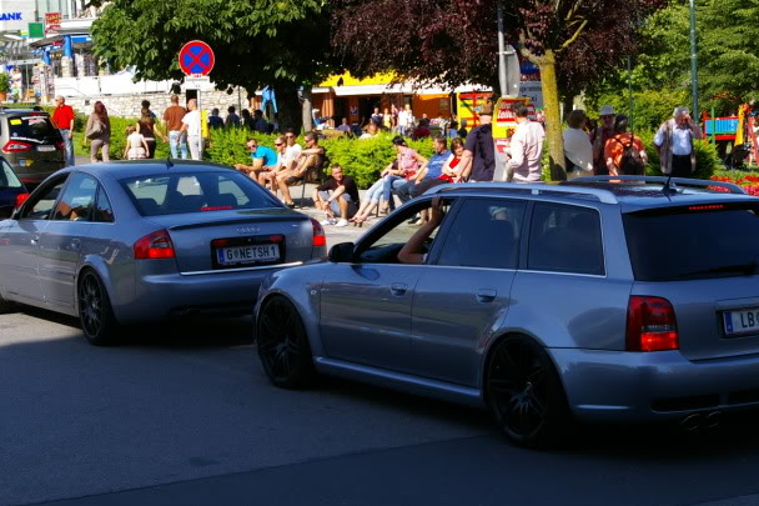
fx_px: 1665
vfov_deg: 17.3
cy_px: 208
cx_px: 449
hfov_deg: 25.6
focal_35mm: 79
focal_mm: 40
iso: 200
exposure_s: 1/250
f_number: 8
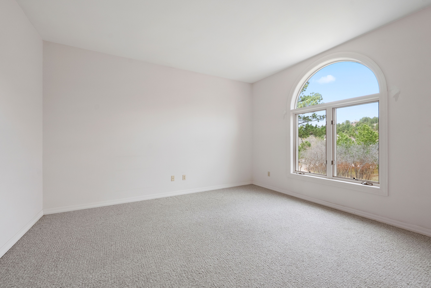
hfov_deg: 100.4
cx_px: 216
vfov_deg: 77.4
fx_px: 180
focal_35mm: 15
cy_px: 144
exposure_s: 1/30
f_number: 8
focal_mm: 15
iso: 640
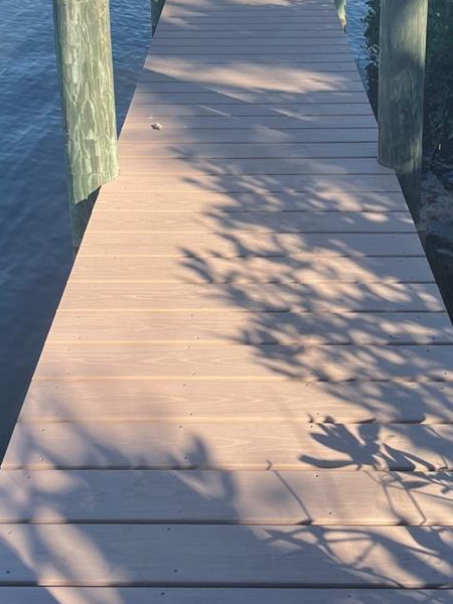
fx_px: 907
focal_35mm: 52
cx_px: 235
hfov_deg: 28.0
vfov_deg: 34.8
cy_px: 66
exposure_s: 1/2353
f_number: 1.6
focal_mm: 4.2
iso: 32
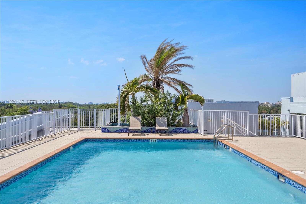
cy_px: 102
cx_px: 153
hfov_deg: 54.4
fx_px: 297
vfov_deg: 37.8
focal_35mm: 35
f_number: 10
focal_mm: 35
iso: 100
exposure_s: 1/250
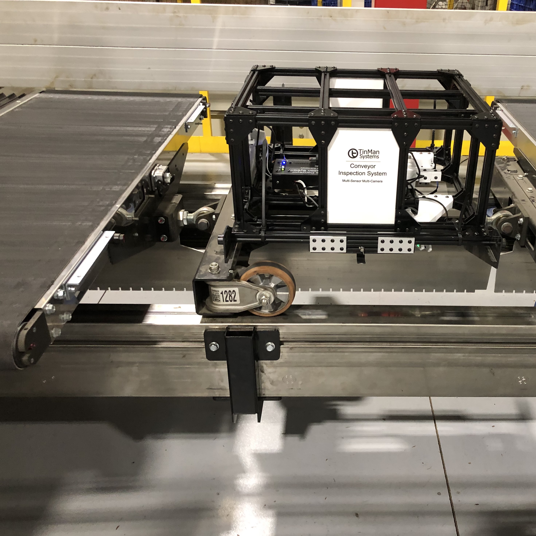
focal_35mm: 34
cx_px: 356
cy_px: 266
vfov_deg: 48.5
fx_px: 596
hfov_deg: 47.7
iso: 100
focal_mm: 3.99
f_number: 1.8
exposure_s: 1/9
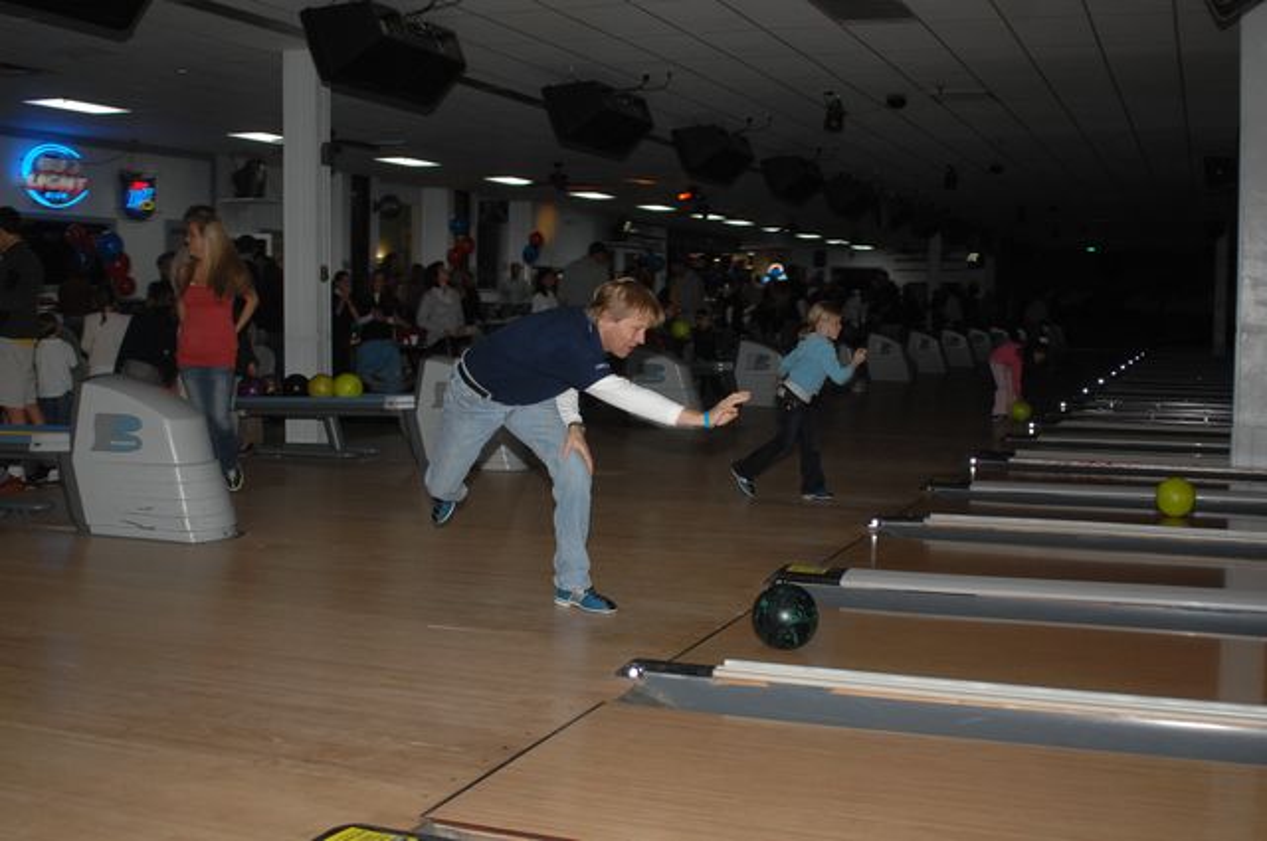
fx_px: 1476
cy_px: 420
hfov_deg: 46.5
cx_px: 634
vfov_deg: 31.8
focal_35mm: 42
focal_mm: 28
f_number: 3.5
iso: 400
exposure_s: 1/125
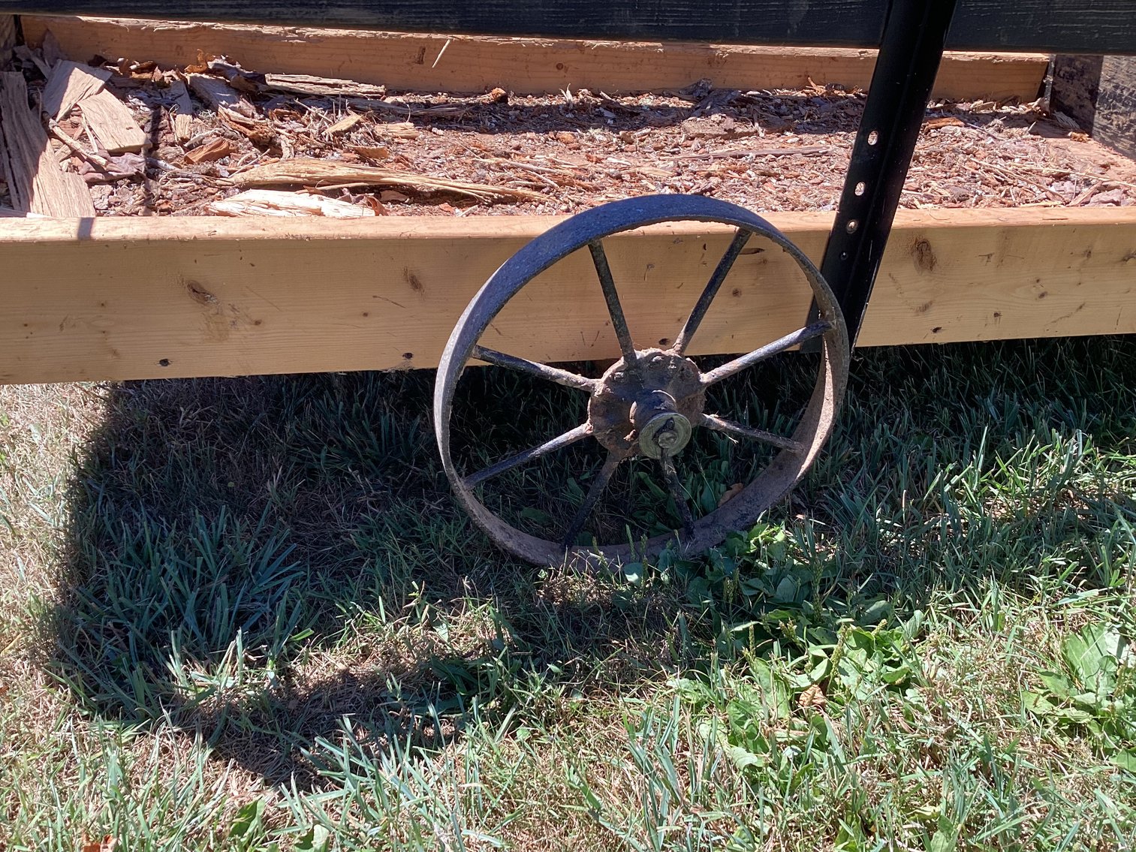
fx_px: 1017
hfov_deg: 58.3
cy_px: 426
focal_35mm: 31
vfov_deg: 45.4
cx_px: 568
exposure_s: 1/280
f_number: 2.4
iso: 25
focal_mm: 3.3
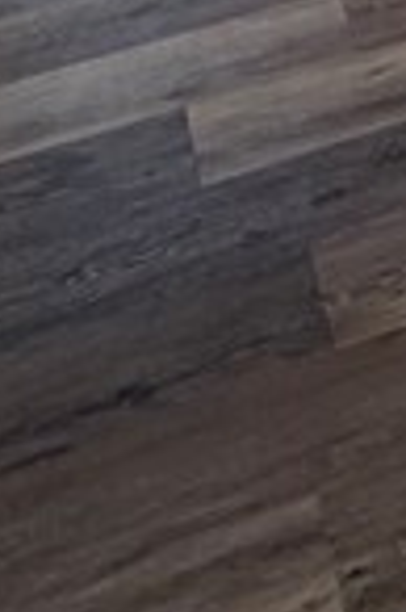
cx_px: 837
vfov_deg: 13.2
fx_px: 1729
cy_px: -968
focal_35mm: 102
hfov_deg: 11.8
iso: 100
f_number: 2.2
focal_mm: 2.22
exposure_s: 1/120
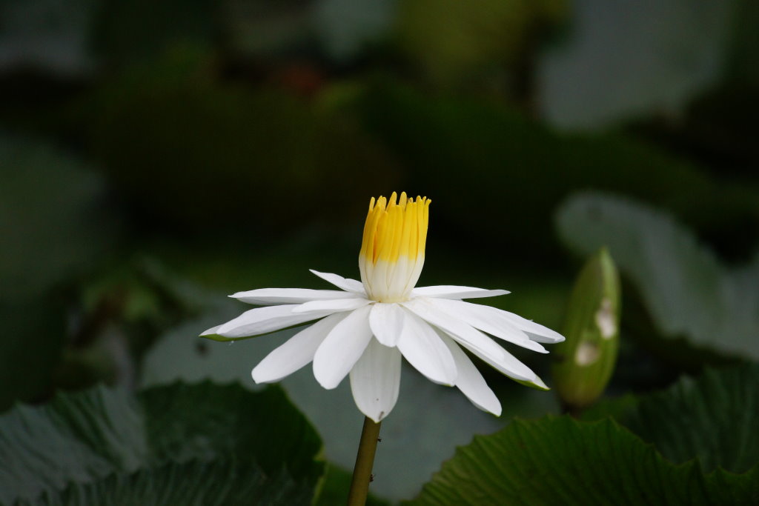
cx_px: 380
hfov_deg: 4.6
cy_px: 253
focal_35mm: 450
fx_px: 9488
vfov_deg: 3.1
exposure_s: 1/800
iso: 800
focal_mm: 300
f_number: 5.6
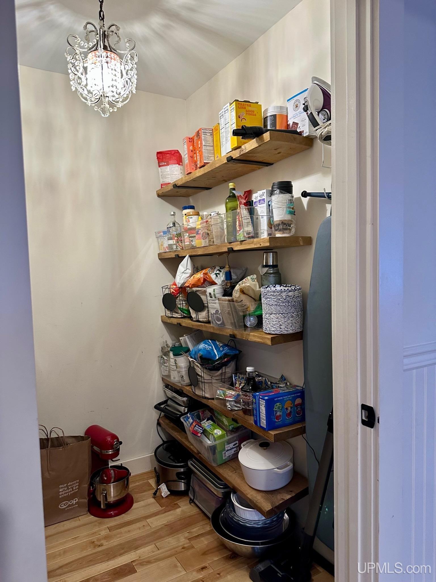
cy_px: 291
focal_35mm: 24
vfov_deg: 71.6
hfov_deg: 56.8
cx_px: 218
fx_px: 403
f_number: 1.78
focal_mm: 6.86
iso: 250
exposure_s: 1/60
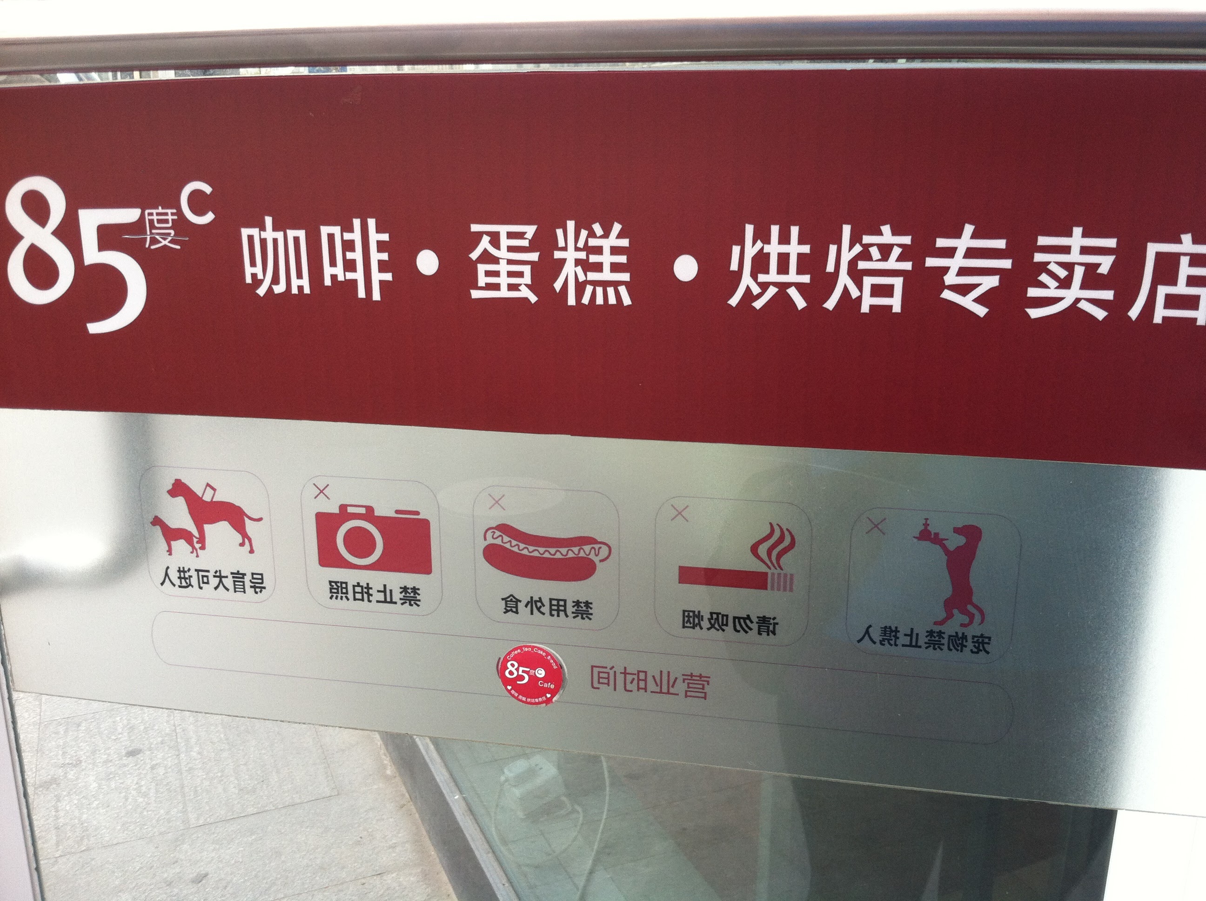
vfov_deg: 40.6
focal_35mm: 35
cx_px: 603
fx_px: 1218
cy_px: 450
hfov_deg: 52.7
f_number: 2.8
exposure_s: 1/158
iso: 80
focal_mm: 3.85
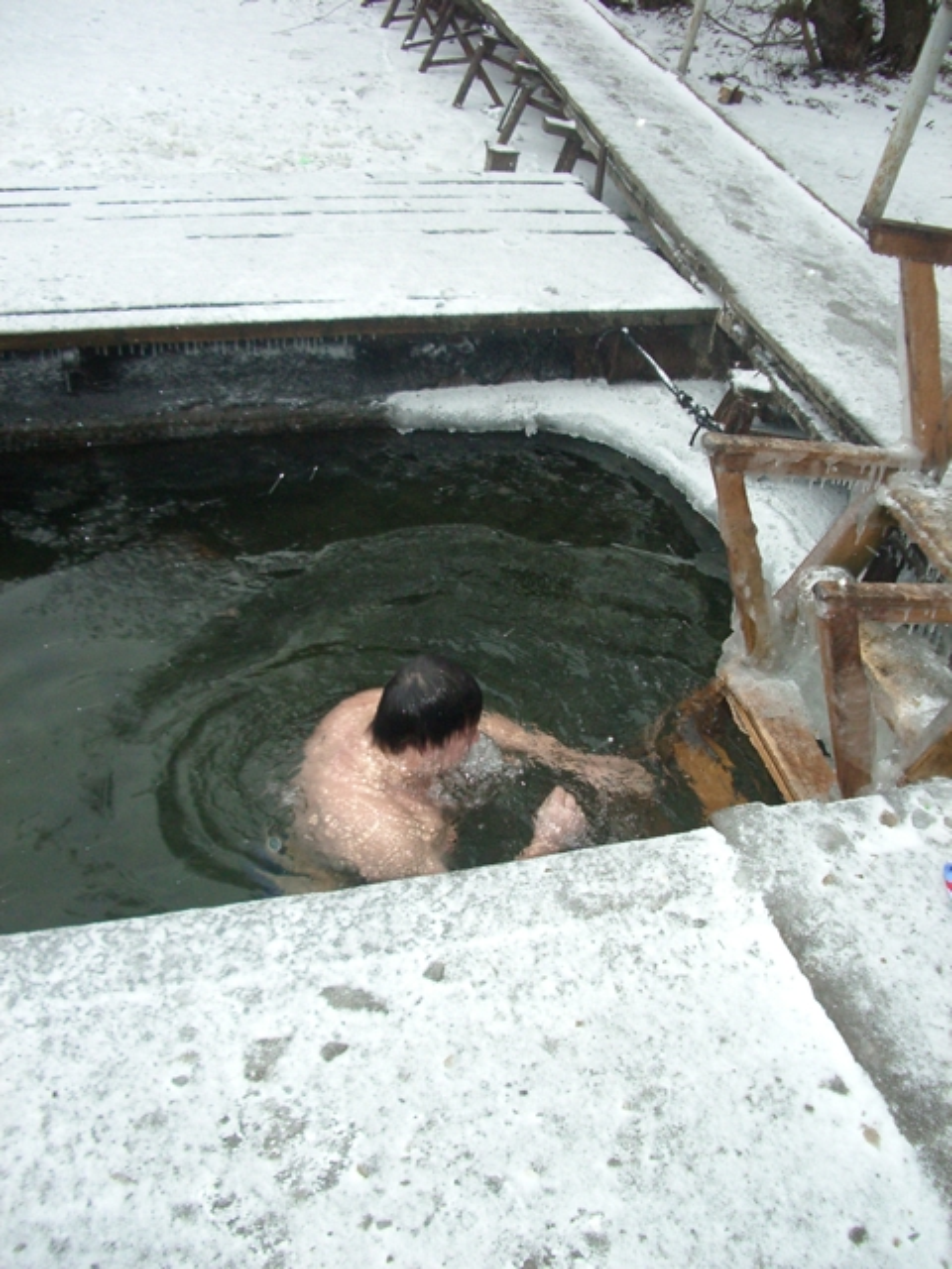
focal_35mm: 35
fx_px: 1283
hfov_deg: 40.7
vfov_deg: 52.6
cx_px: 476
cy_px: 634
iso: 200
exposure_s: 1/125
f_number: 2.6
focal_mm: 5.8
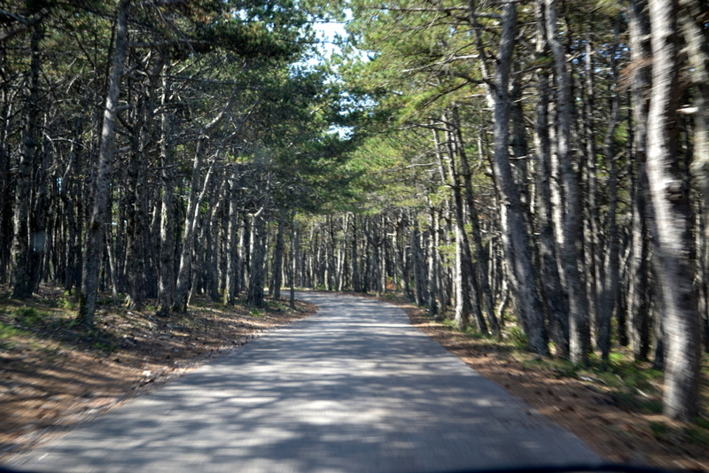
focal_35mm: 72
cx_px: 354
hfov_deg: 28.1
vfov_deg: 18.9
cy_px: 236
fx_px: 1418
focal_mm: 48
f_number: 5.3
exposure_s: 1/50
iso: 100
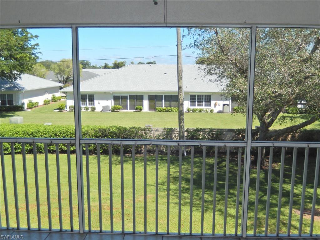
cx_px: 160
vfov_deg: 39.7
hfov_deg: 51.4
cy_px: 120
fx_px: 333
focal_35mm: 36
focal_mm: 6.5
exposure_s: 1/500
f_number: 4
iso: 125
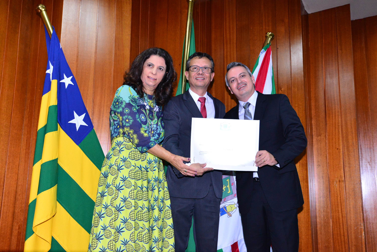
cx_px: 188
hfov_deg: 54.4
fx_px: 367
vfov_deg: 37.9
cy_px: 126
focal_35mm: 35
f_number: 6.3
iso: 4000
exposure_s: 1/250
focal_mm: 35
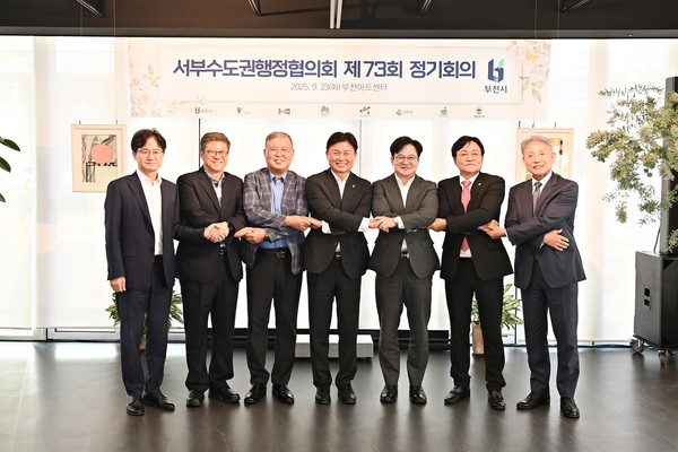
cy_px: 226
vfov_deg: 33.4
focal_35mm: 40
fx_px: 753
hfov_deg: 48.5
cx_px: 339
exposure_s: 1/125
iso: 2500
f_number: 6.3
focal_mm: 40
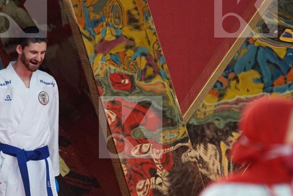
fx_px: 5103
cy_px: 127
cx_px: 15
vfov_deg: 2.2
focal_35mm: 627
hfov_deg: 3.3
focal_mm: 200
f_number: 2.8
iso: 3200
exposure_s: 1/800
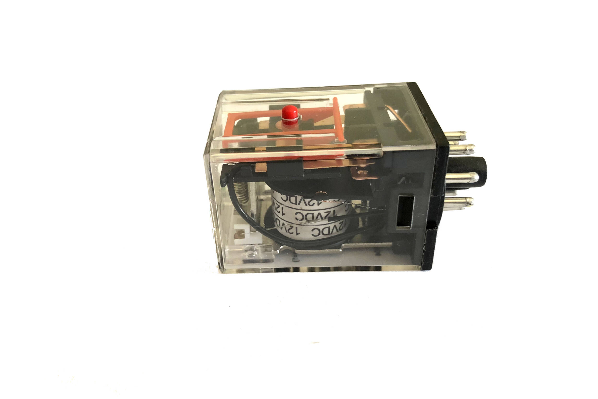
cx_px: 302
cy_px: 191
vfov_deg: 43.6
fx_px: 498
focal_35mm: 30
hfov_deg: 61.9
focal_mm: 3.99
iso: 80
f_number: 1.8
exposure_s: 1/17
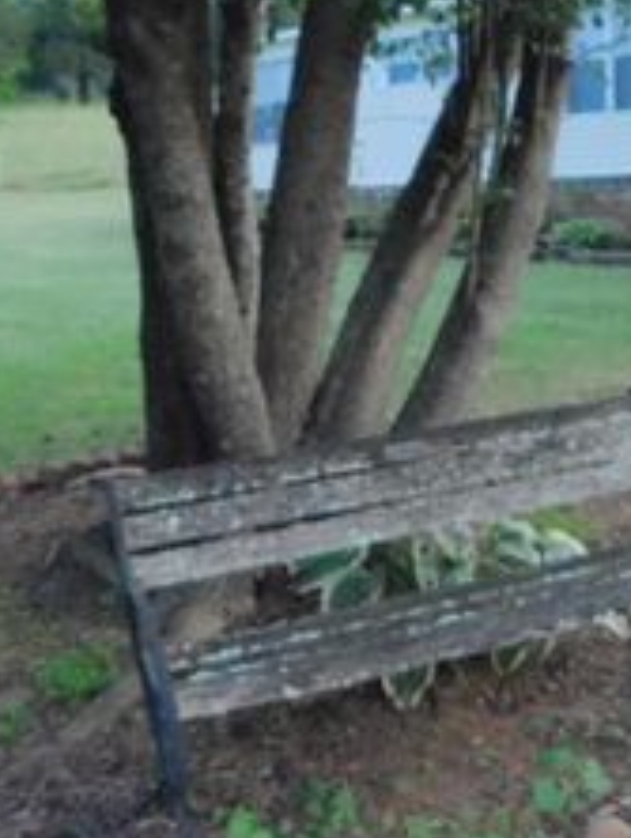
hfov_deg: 25.5
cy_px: 323
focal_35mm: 54
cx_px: 657
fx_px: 1310
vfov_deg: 35.3
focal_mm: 4.1
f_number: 3
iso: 1600
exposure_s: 1/160
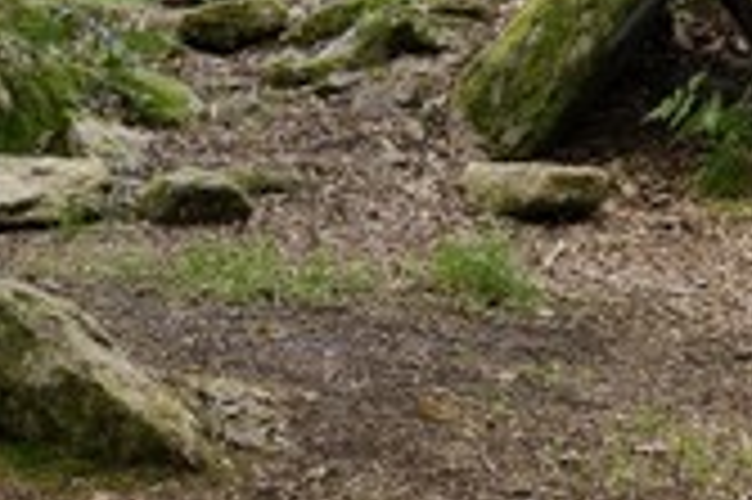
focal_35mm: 141
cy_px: -86
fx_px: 2942
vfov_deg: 9.6
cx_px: 716
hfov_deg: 14.4
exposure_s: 1/60
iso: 800
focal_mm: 56
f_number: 7.1
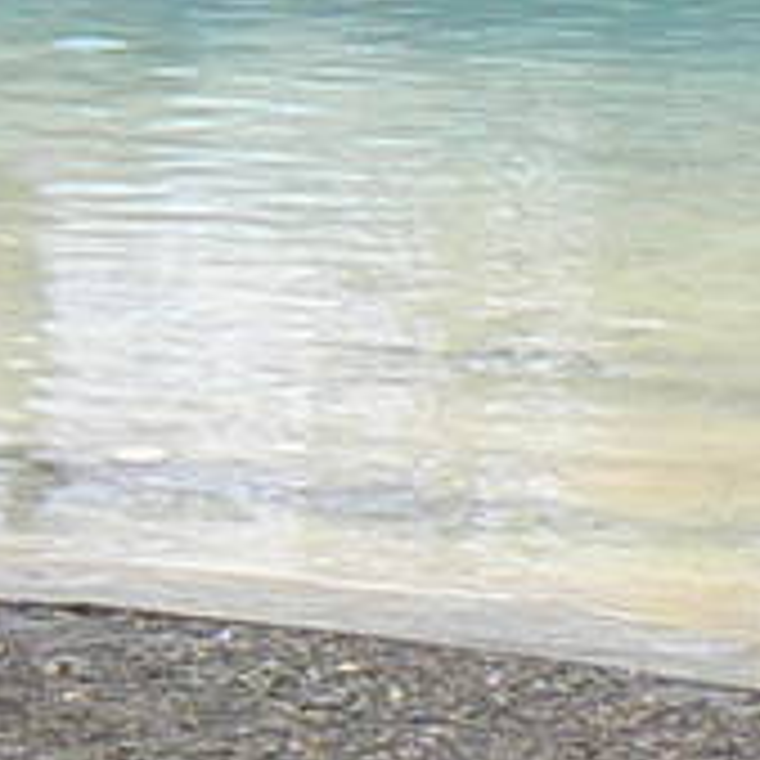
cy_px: 198
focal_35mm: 301
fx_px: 7477
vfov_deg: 5.8
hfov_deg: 5.7
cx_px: 1205
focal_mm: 6
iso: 80
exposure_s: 1/50
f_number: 2.8
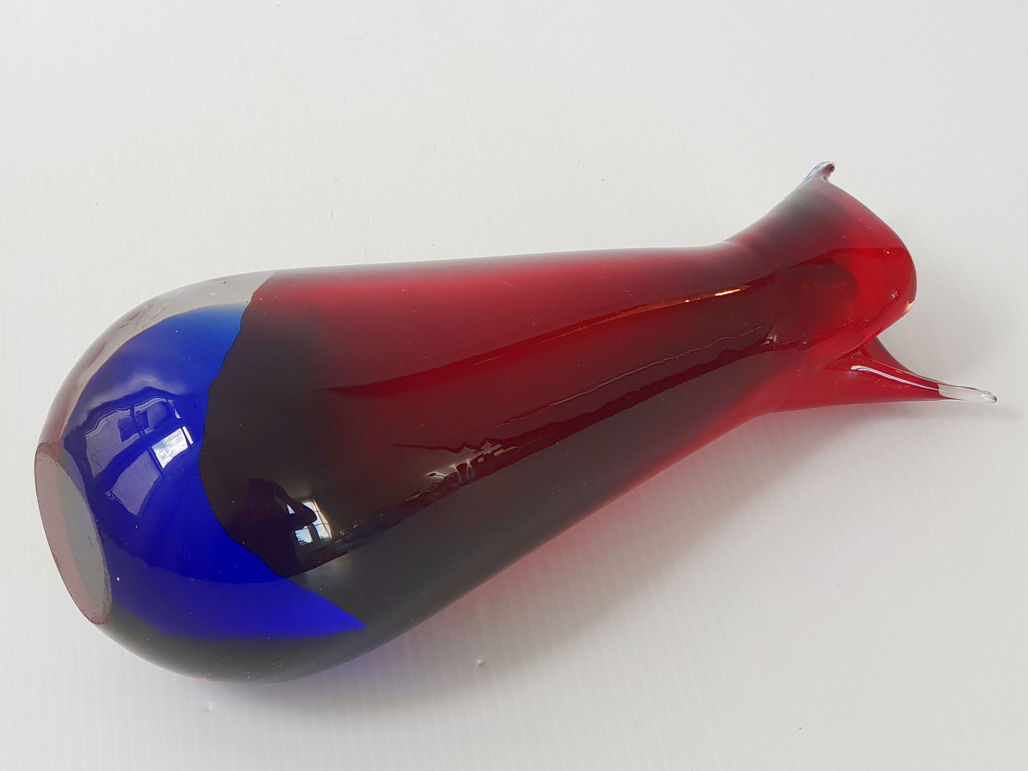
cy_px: 373
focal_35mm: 54
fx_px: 1604
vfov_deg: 27.0
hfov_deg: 35.5
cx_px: 512
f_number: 2.4
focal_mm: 6
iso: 50
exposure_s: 1/33
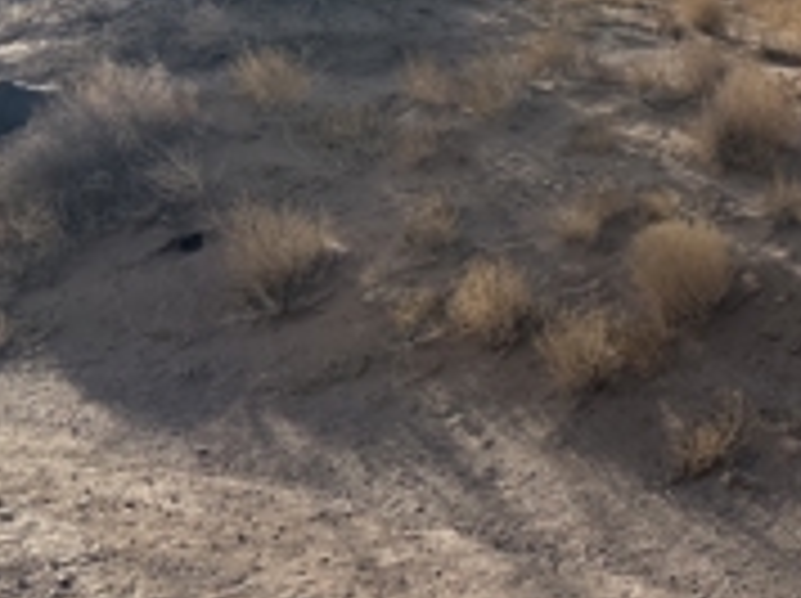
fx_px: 1248
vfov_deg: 25.5
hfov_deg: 31.5
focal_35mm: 54
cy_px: -13
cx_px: 882
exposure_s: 1/7576
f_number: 1.78
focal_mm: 6.86
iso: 80
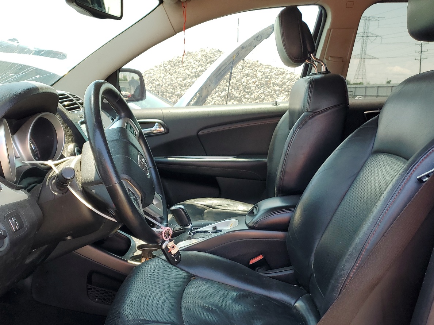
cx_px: 187
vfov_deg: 40.2
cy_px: 214
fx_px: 439
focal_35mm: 35
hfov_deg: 52.5
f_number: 1.5
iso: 50
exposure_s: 1/303
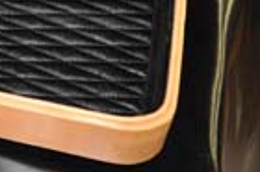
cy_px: -107
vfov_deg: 11.0
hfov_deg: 15.3
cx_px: -188
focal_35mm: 118
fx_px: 851
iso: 800
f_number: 3.8
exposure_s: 1/60
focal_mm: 22
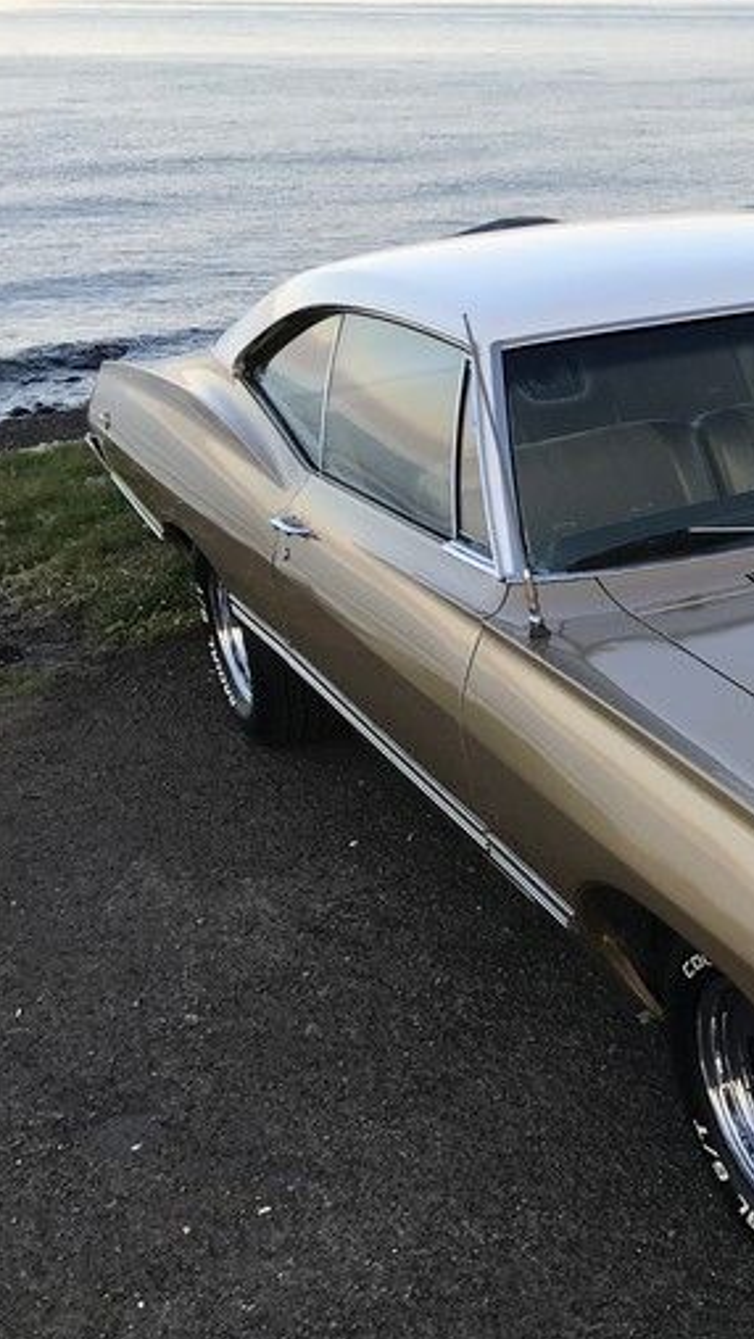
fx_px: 1705
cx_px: 986
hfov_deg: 22.3
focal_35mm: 48
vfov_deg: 42.8
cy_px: 727
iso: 20
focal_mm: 3.99
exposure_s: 1/237
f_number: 1.8
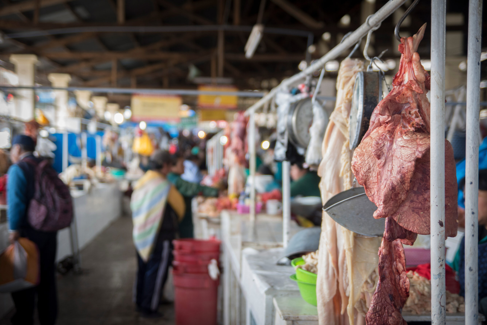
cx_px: 244
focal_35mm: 63
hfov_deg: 31.9
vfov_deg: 21.6
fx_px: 852
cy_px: 162
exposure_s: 1/100
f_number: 2.8
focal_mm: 42
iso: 640
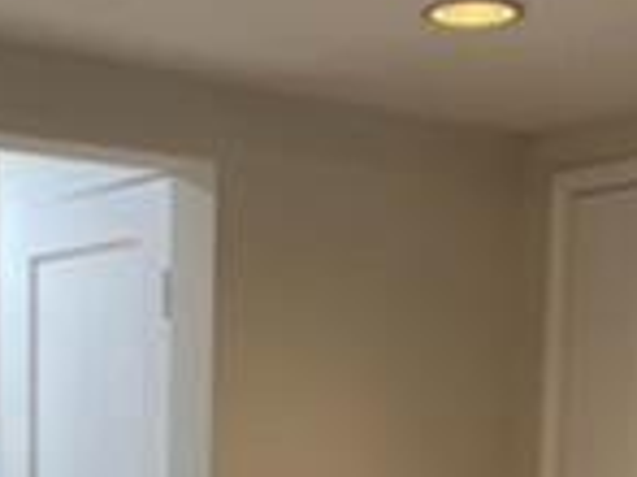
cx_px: 178
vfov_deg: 16.3
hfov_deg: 22.9
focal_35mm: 85
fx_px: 1563
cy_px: 642
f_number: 1.8
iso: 100
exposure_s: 1/120
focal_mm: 4.25
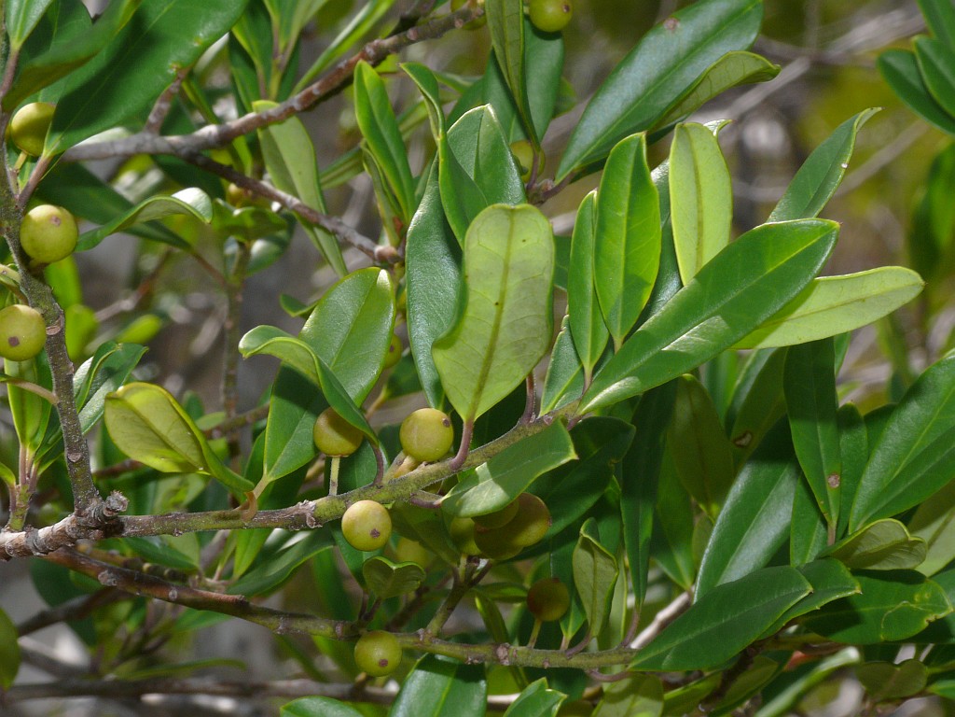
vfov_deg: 14.0
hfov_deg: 18.5
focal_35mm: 106
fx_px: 2924
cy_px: 358
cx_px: 478
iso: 100
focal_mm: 22.3
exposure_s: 1/125
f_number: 11
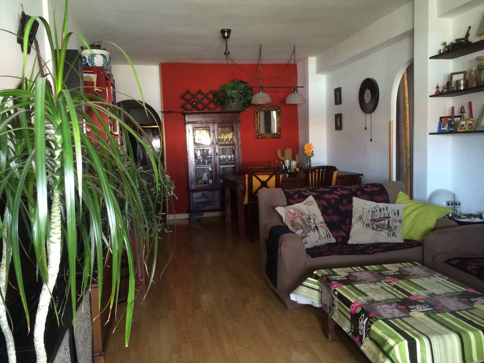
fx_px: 405
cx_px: 242
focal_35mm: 29
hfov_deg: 61.7
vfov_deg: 48.2
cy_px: 182
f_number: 2.2
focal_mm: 4.15
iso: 320
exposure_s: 1/33
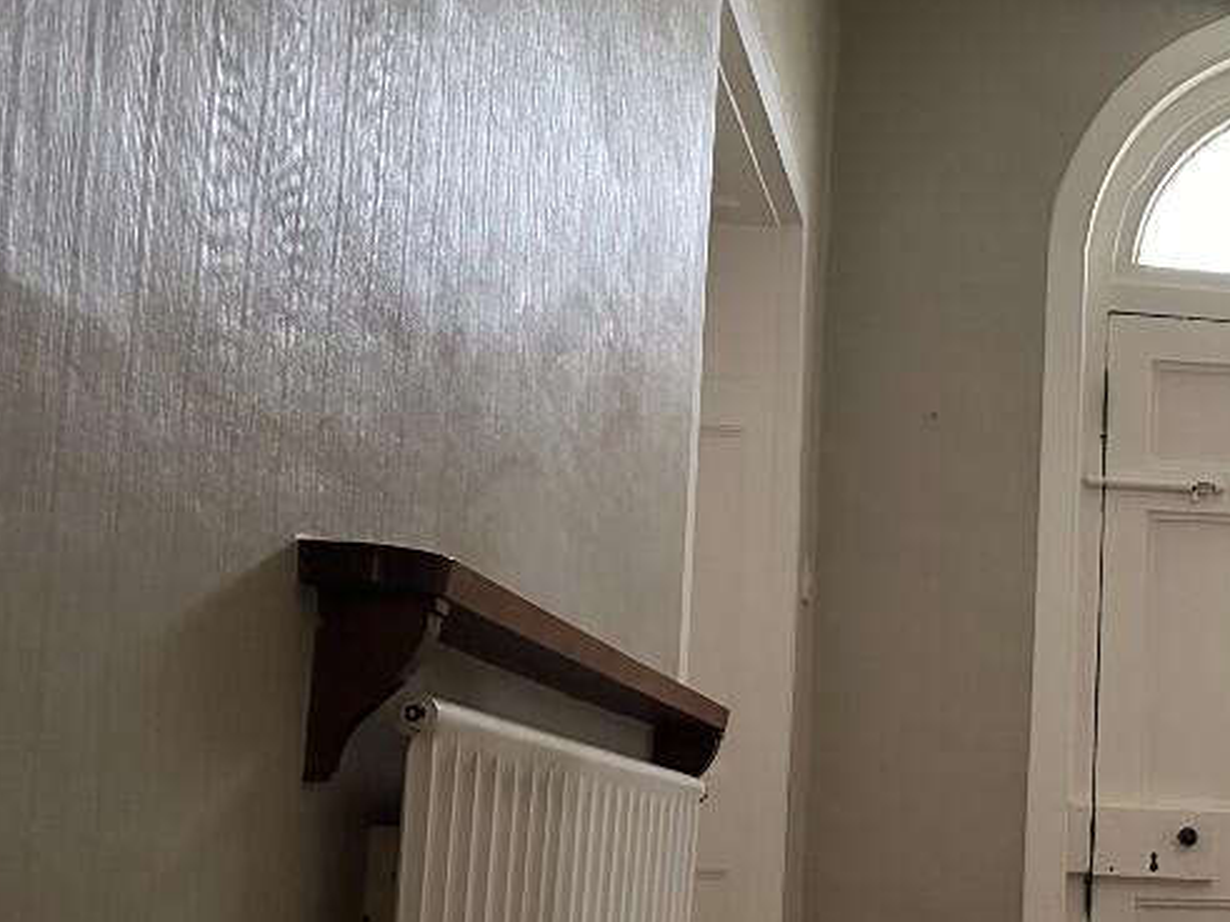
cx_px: 1220
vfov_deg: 28.3
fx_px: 1777
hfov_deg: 34.8
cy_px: 772
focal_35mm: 50
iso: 1000
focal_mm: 6.86
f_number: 1.78
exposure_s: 1/43
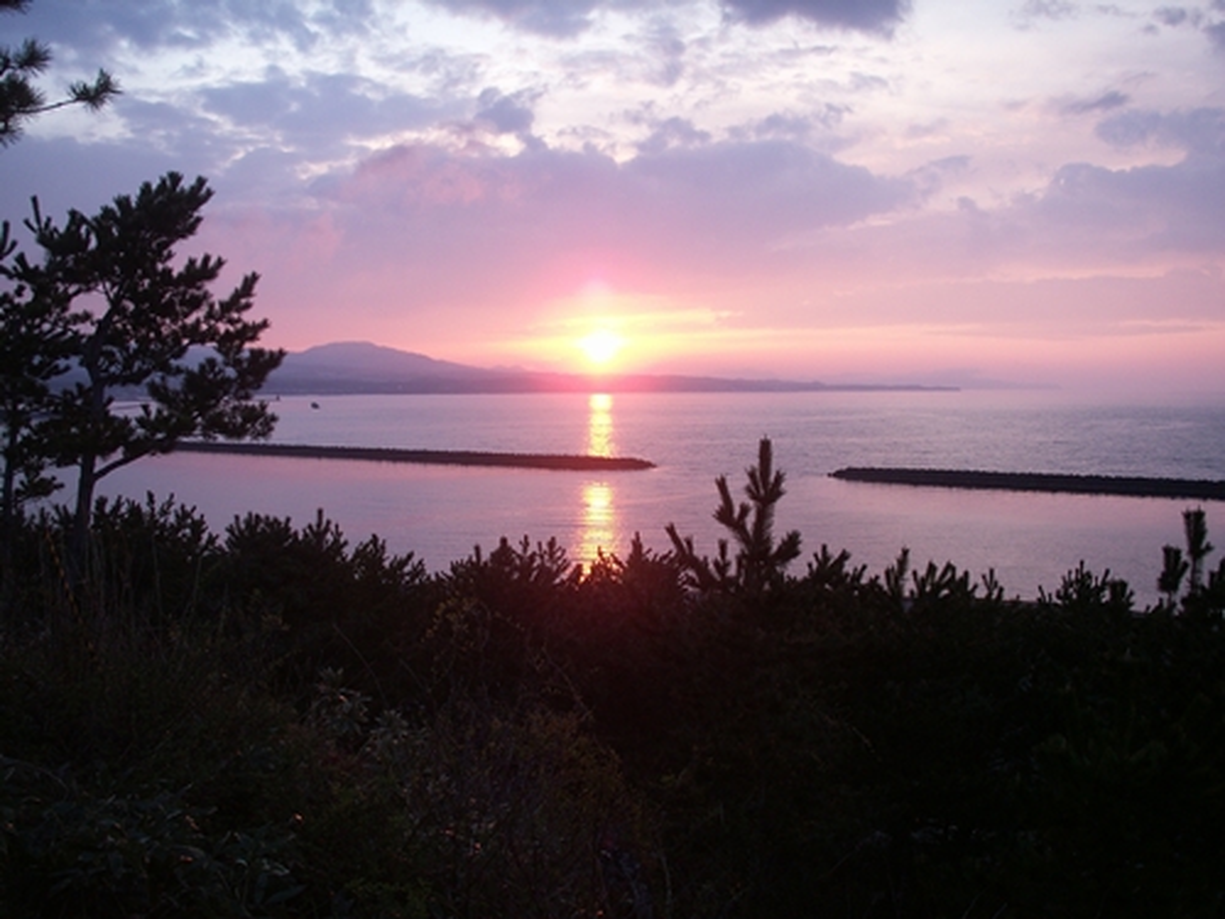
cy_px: 460
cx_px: 612
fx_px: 1309
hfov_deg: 50.1
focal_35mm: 37
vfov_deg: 38.7
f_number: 3.5
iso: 50
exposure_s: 1/50
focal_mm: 7.7
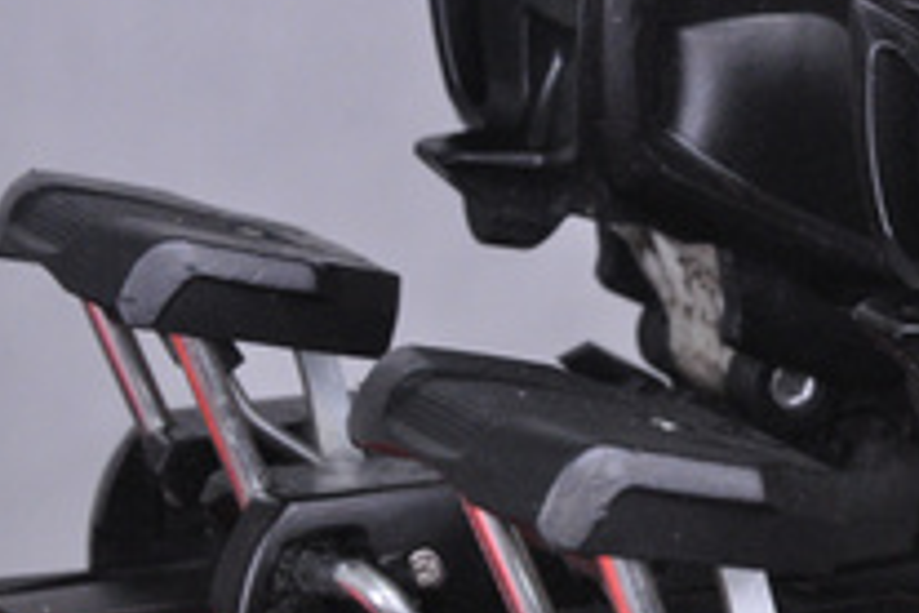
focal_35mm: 215
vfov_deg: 6.4
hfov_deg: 9.5
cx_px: 946
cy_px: 486
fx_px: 5488
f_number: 9.5
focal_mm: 66
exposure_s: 1/125
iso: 3200
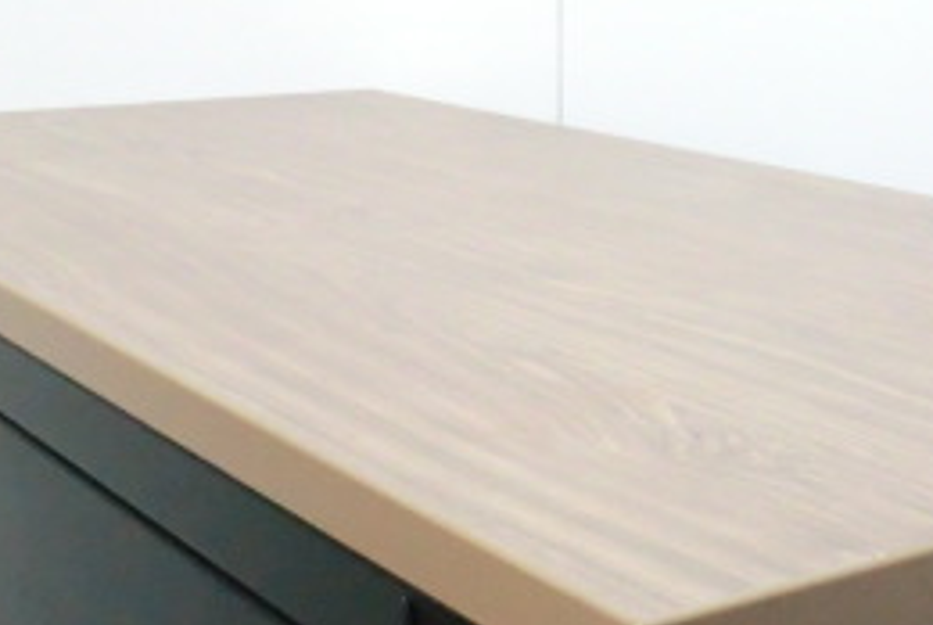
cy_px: 424
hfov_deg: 28.5
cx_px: 757
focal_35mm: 69
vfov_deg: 19.7
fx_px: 1790
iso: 640
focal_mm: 4.9
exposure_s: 1/60
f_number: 3.2
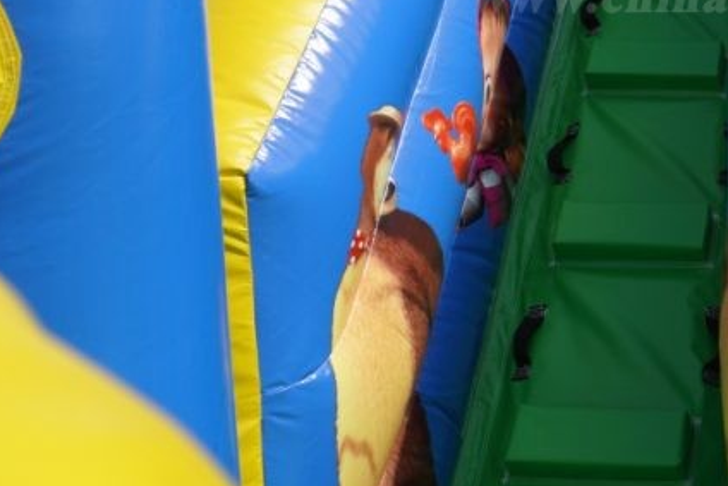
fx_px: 1173
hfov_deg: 31.0
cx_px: 785
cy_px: -37
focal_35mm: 58
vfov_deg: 22.2
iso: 100
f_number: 5
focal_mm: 16
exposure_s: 1/1000
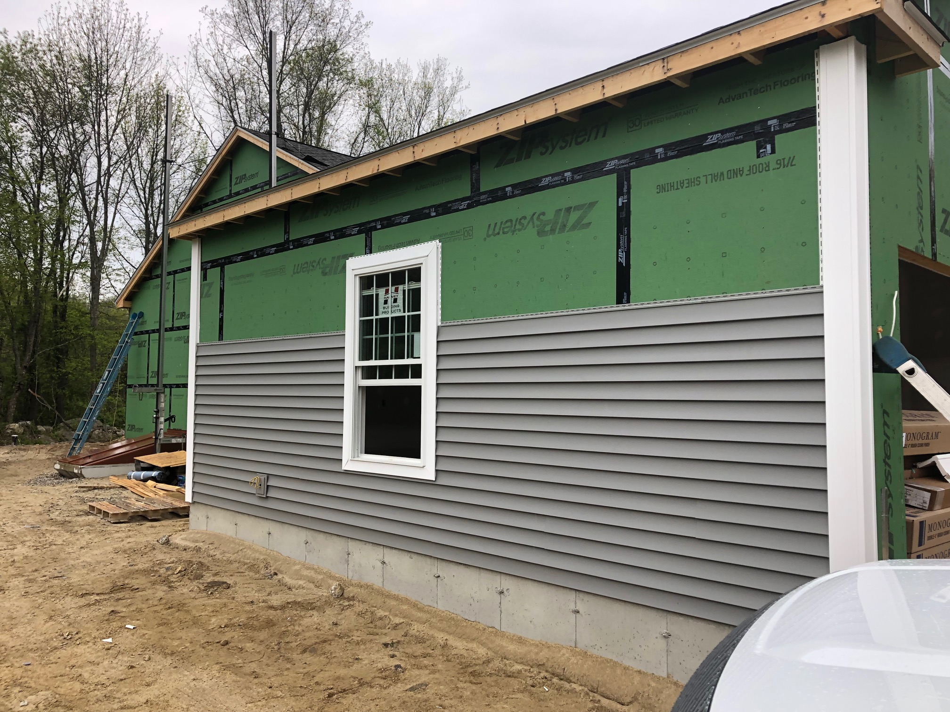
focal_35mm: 28
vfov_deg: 49.7
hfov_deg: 63.4
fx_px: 768
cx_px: 475
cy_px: 356
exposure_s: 1/393
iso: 20
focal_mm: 3.99
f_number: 1.8
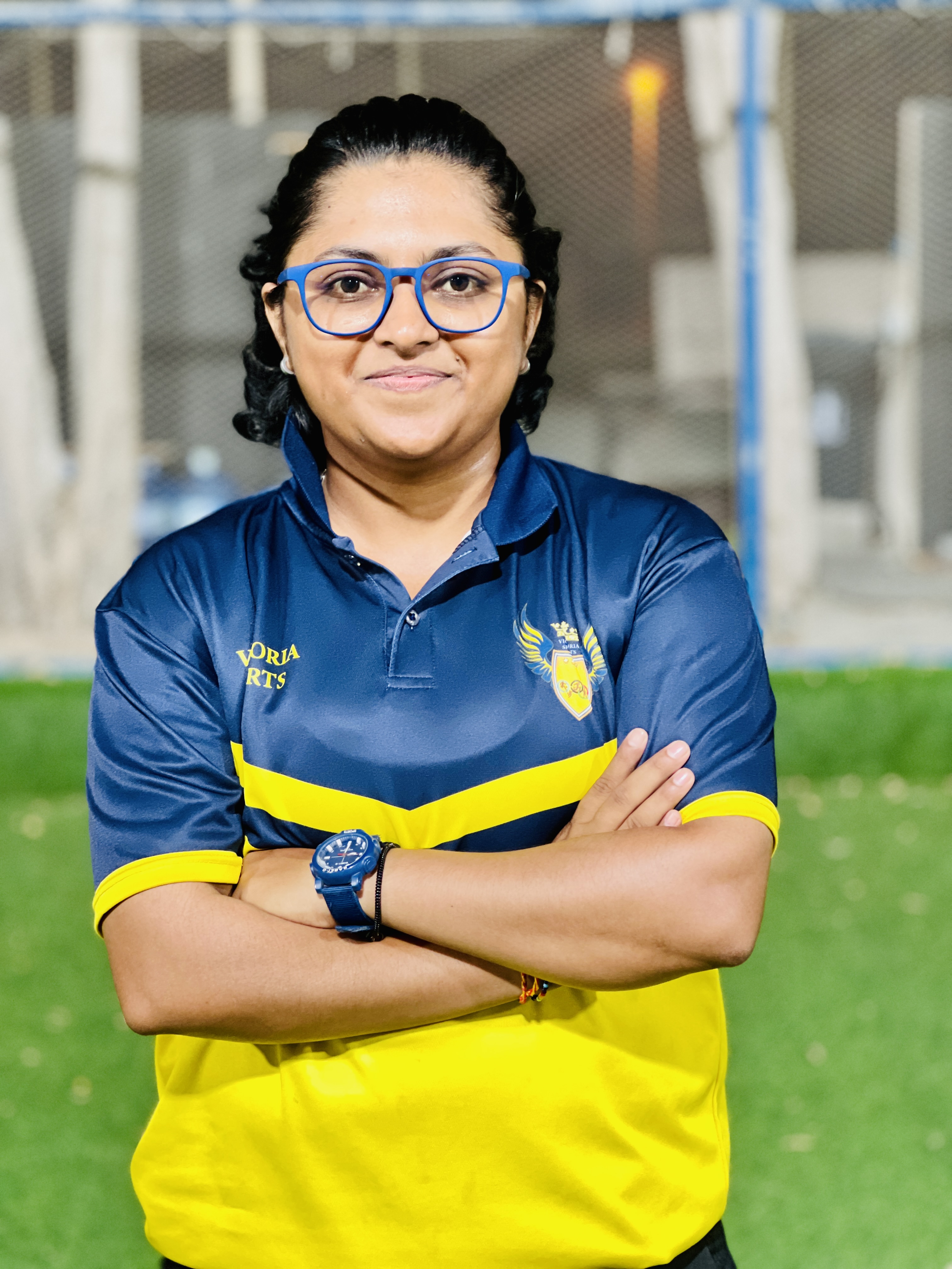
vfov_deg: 25.3
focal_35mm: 77
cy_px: 634
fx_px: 2824
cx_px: 476
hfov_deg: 19.1
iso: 320
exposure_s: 1/20
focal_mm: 9
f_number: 2.8
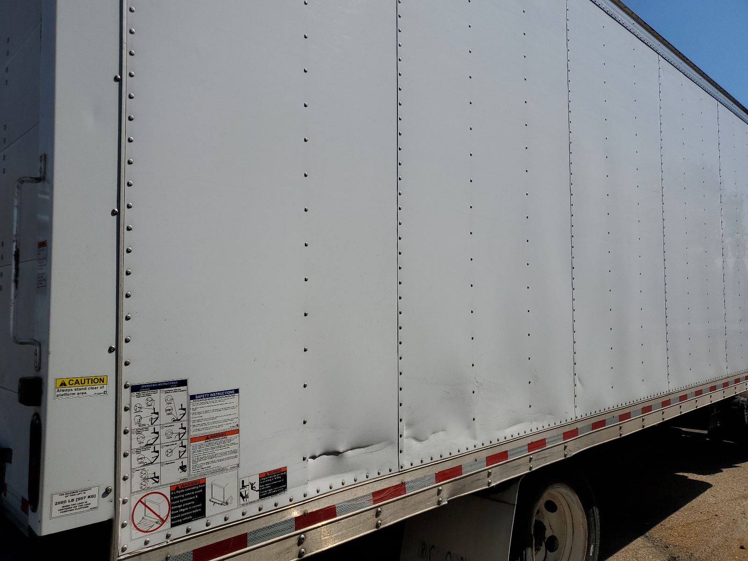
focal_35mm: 26
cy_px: 280
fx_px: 562
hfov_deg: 67.3
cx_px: 374
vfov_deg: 53.1
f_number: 1.5
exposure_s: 1/10000
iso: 51
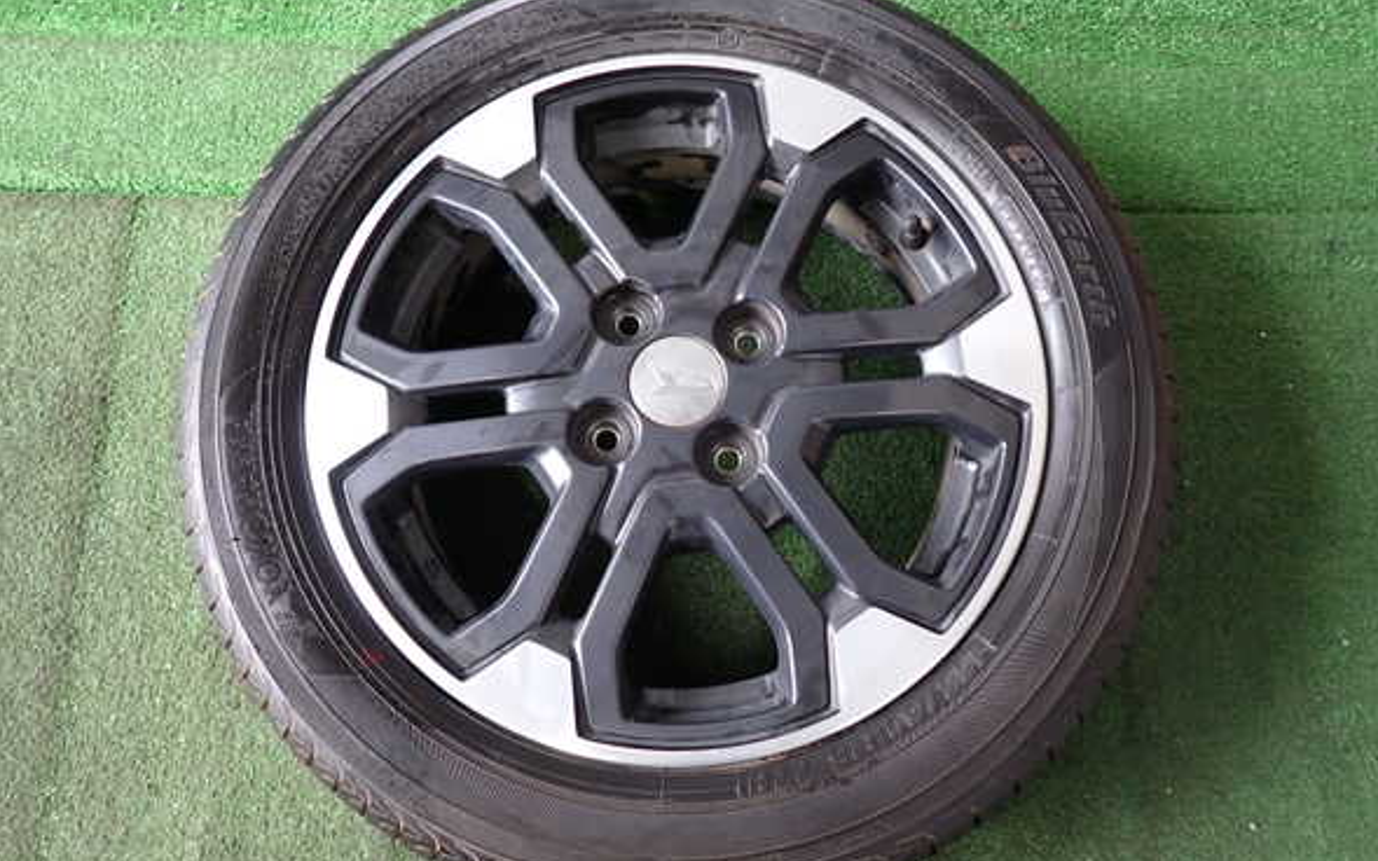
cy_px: 463
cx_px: 700
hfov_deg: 68.4
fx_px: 1014
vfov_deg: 46.0
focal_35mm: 27
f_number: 2
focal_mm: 4.5
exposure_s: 1/50
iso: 200
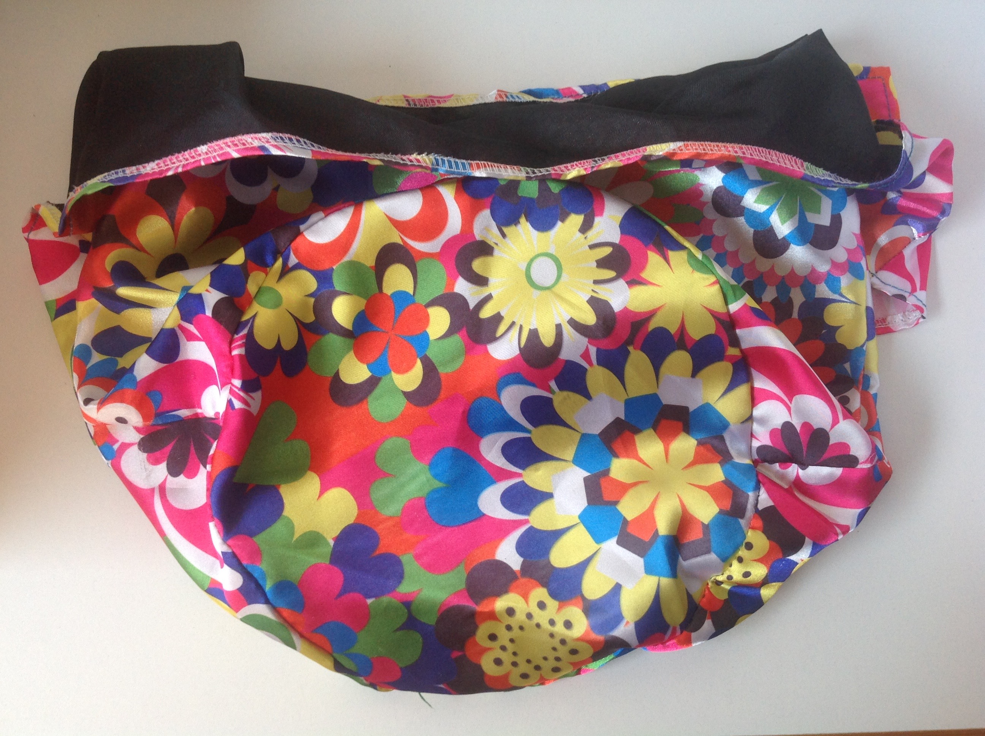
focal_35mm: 35
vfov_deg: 40.6
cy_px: 368
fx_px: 994
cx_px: 492
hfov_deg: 52.7
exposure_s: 1/60
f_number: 2.4
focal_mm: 4.28
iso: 64
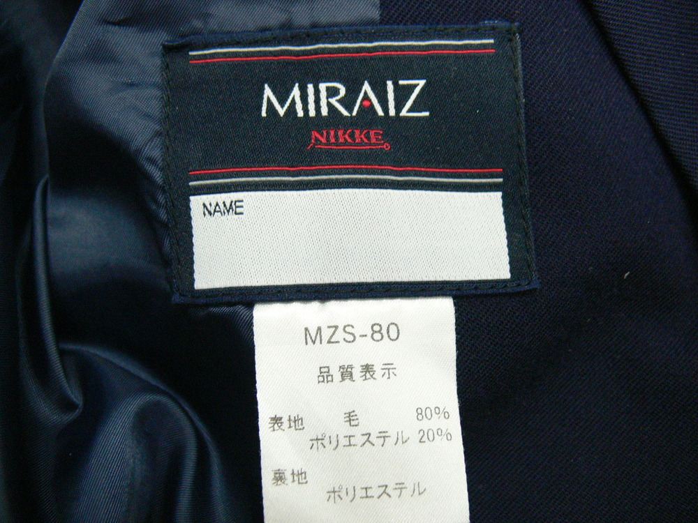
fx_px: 706
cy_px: 262
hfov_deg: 52.6
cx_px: 349
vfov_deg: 40.7
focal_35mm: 35
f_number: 2.8
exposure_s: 1/15
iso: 200
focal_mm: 7.4
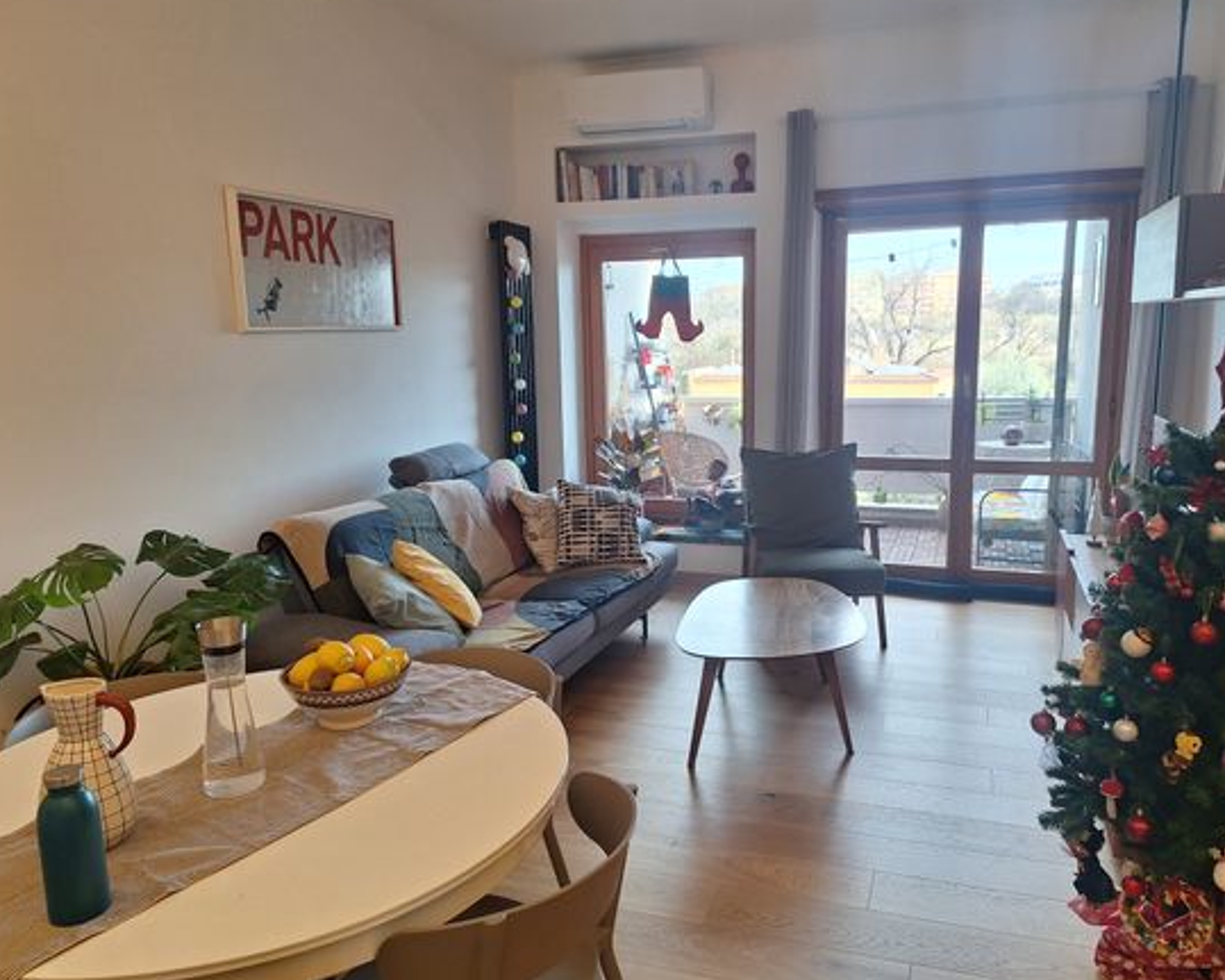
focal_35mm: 25
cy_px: 477
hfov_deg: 68.0
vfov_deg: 56.8
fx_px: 906
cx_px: 657
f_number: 1.8
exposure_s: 1/127
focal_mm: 5.54
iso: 40
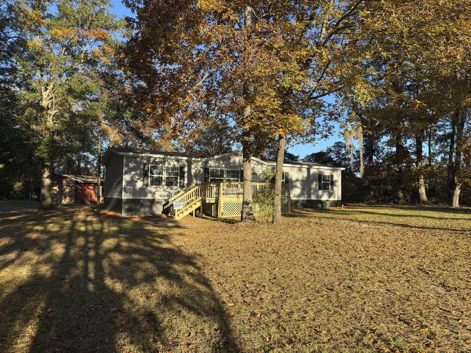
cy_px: 176
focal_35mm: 24
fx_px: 327
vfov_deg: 56.8
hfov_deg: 71.6
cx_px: 236
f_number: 1.78
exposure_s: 1/1395
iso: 80
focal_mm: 6.76
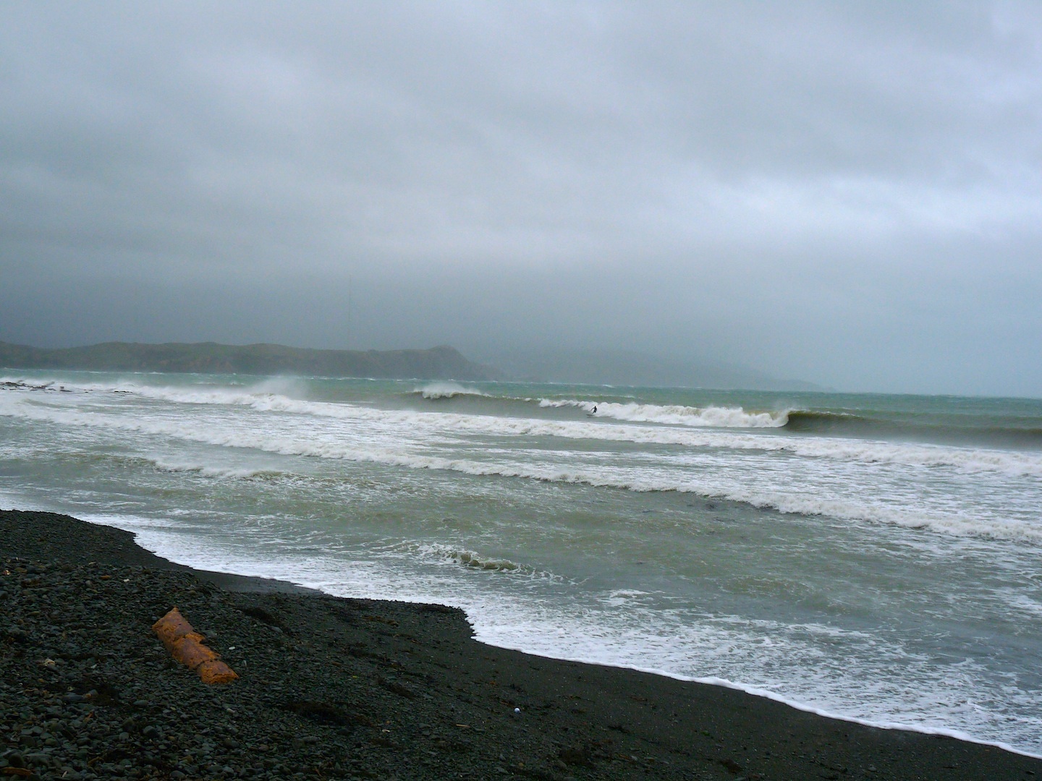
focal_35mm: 38
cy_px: 390
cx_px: 521
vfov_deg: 37.7
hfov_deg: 49.0
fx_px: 1144
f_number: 4
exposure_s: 1/160
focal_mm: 6.8
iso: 100
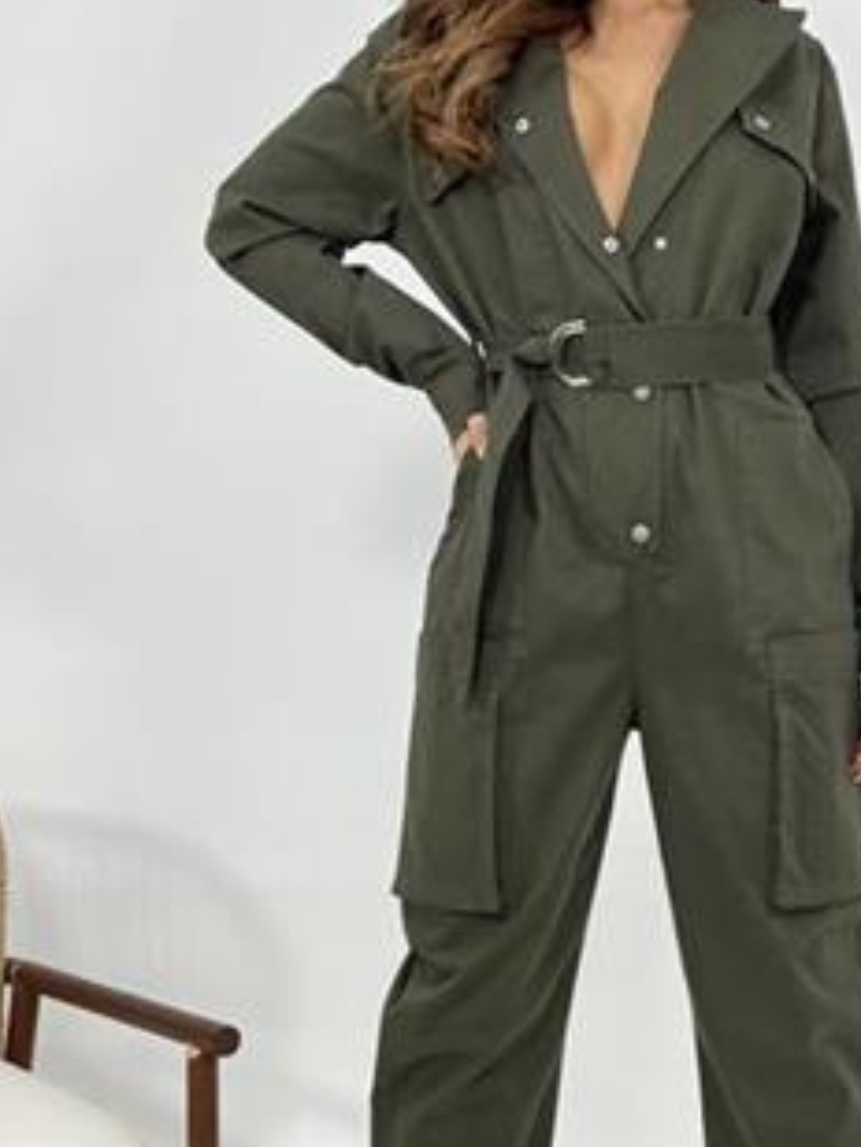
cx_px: 683
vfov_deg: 34.3
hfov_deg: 25.7
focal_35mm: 56
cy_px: 601
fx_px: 1856
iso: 40
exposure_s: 1/100
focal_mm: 5.7
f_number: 1.5
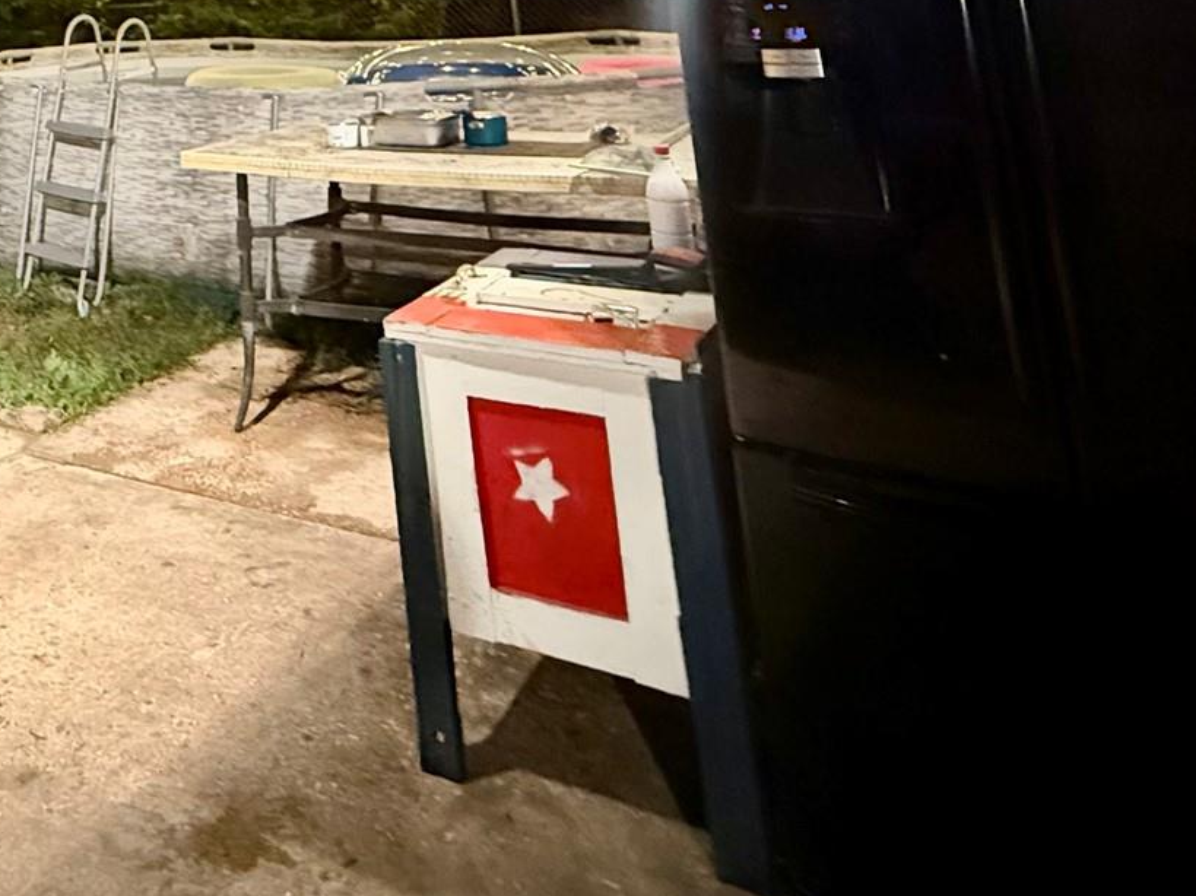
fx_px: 1209
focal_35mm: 35
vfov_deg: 32.7
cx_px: 95
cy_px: -207
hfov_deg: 46.8
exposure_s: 1/40
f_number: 2.2
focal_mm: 2.22
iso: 1250
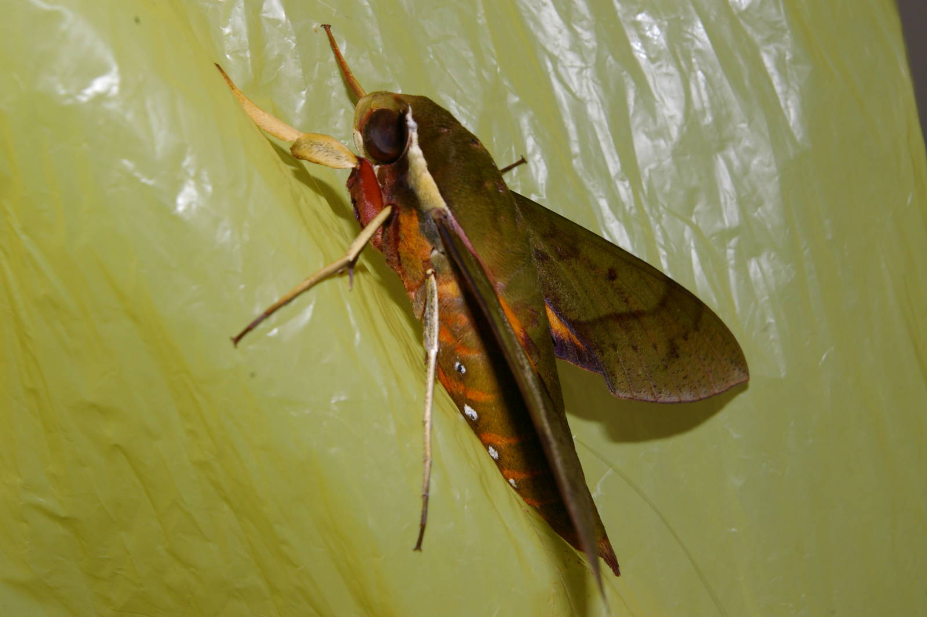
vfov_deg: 20.1
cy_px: 308
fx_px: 1737
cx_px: 464
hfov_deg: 29.9
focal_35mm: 68
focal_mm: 45
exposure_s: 1/60
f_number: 16
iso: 400
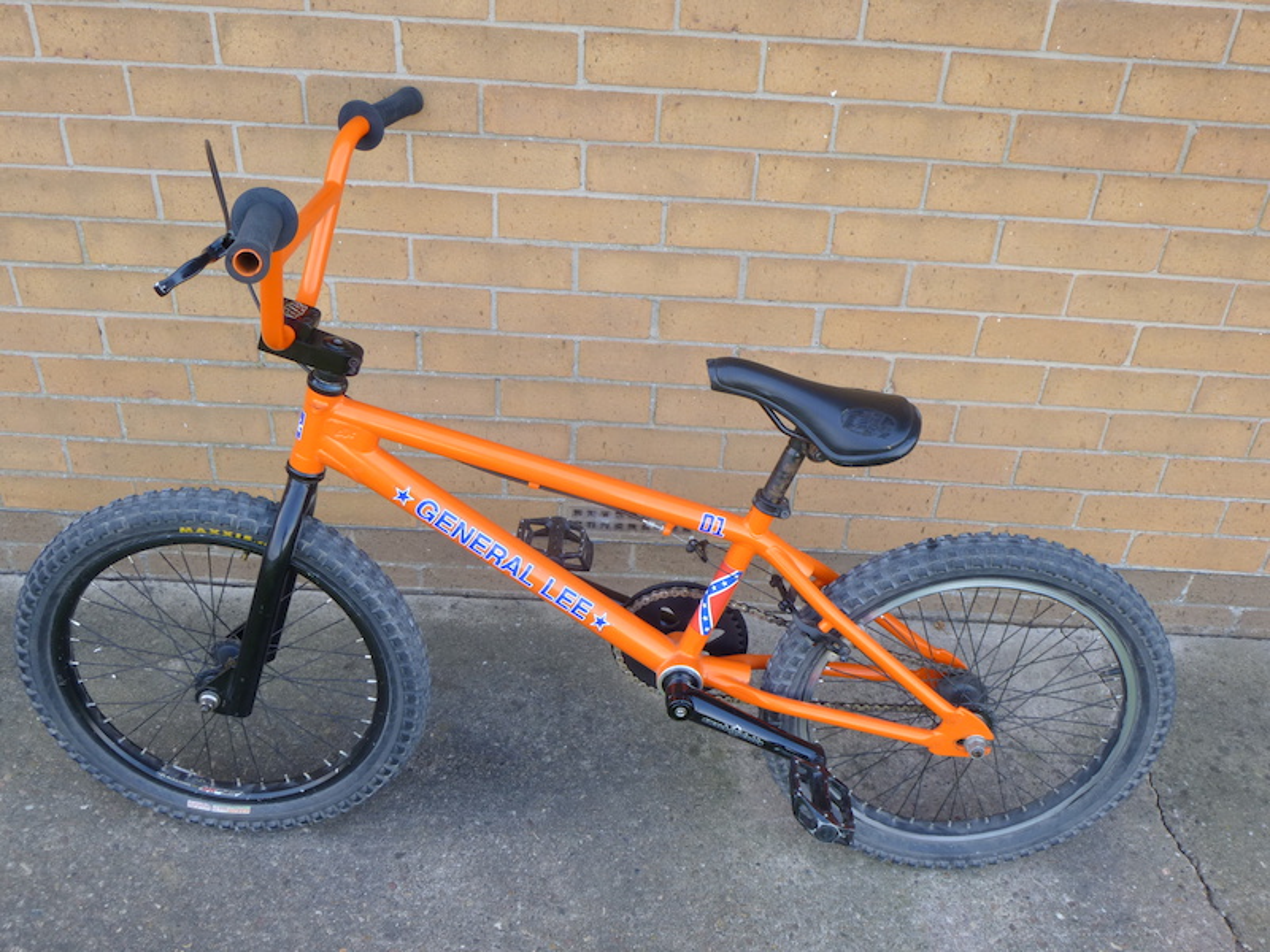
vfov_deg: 42.9
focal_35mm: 33
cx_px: 635
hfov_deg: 55.4
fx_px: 1211
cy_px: 476
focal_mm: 5.9
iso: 100
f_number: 3.6
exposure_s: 1/60
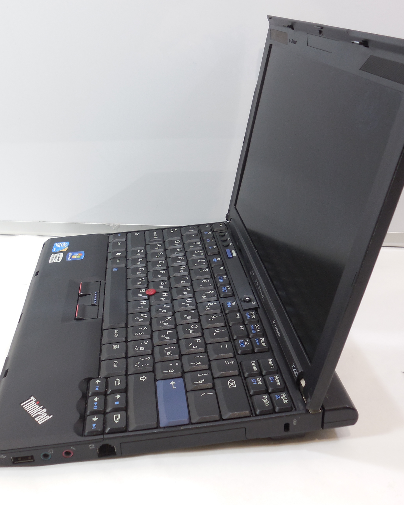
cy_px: 252
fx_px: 508
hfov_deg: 43.4
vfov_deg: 52.8
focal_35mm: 34
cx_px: 194
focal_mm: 4.6
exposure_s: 1/30
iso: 140
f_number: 3.5
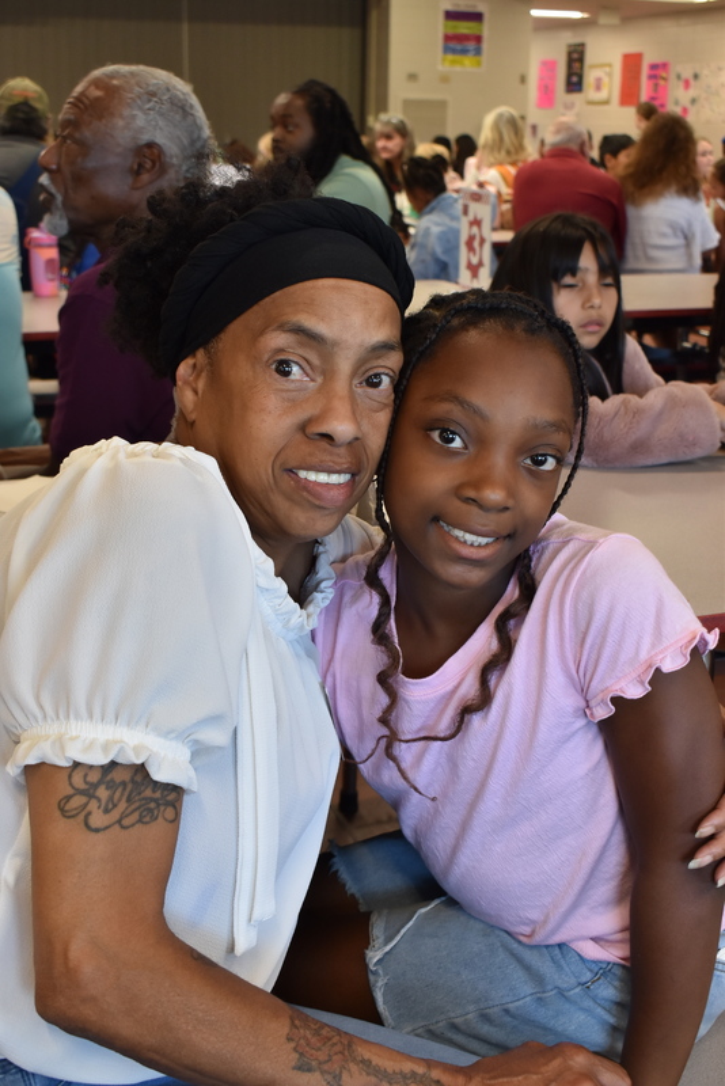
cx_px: 362
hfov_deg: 29.9
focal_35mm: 45
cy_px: 543
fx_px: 1358
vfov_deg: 43.6
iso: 640
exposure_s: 1/50
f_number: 7.1
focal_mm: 30
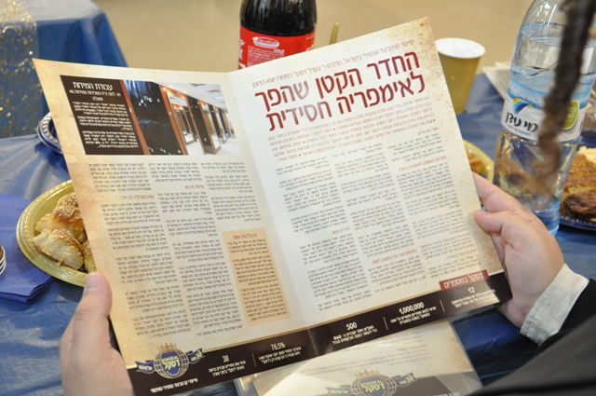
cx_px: 298
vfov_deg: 25.7
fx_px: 868
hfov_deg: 37.9
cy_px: 198
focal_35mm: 52
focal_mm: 35
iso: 1000
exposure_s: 1/80
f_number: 5
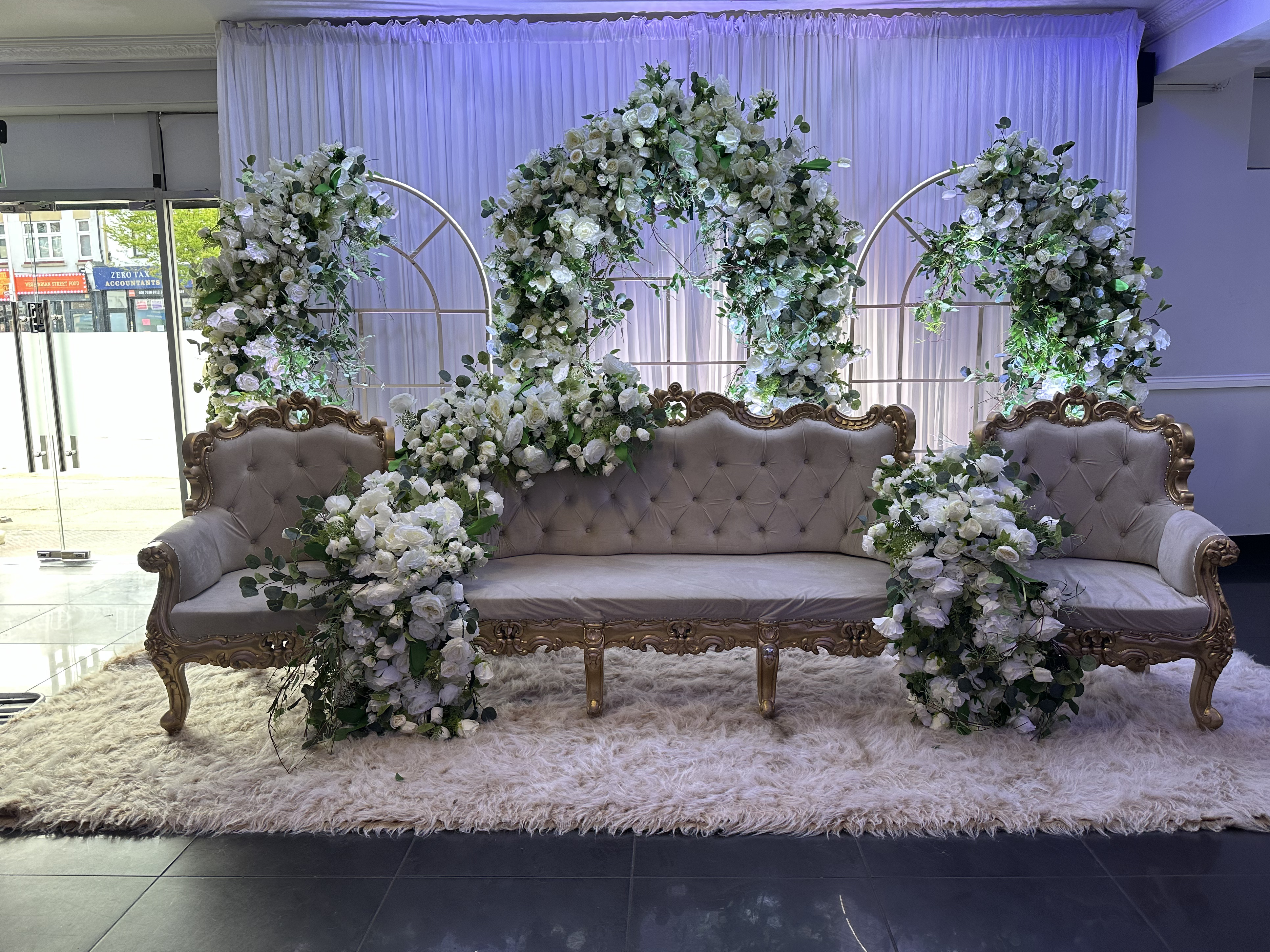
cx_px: 656
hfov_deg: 69.4
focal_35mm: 25
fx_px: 917
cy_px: 468
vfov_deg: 54.9
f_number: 1.78
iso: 100
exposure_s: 1/100
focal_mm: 6.86
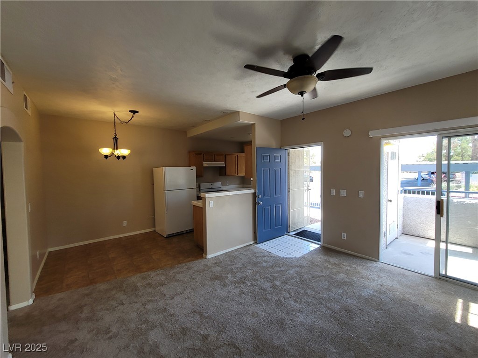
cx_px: 239
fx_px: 180
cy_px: 179
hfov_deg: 106.2
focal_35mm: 13
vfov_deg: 89.9
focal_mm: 2.2
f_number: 2.2
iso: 100
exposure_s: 1/120
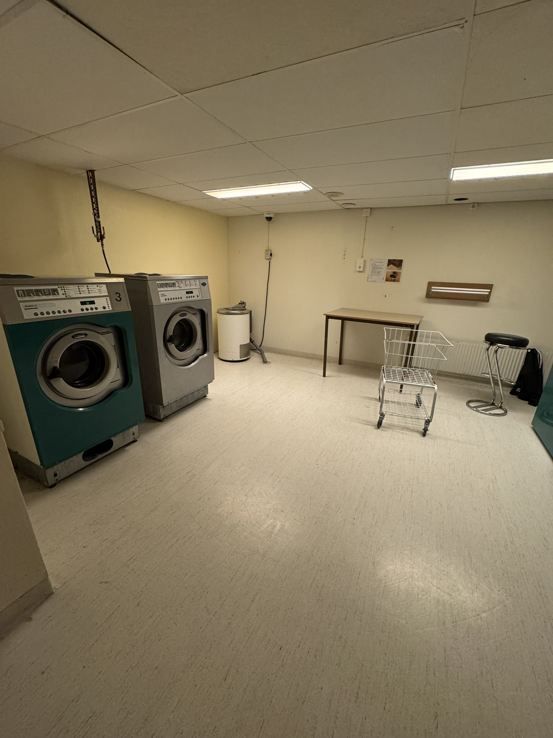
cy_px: 369
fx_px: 298
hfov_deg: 85.7
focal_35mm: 14
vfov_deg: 102.1
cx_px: 276
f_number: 2.2
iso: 400
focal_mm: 2.22
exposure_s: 1/50
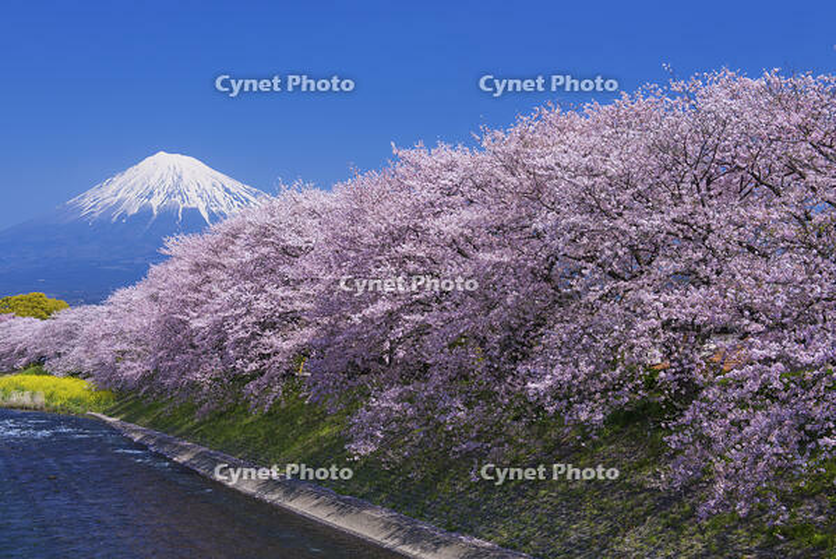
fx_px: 1162
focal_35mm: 50
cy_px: 280
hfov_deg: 39.6
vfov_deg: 27.0
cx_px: 418
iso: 100
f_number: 11
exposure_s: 1/50
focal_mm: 50
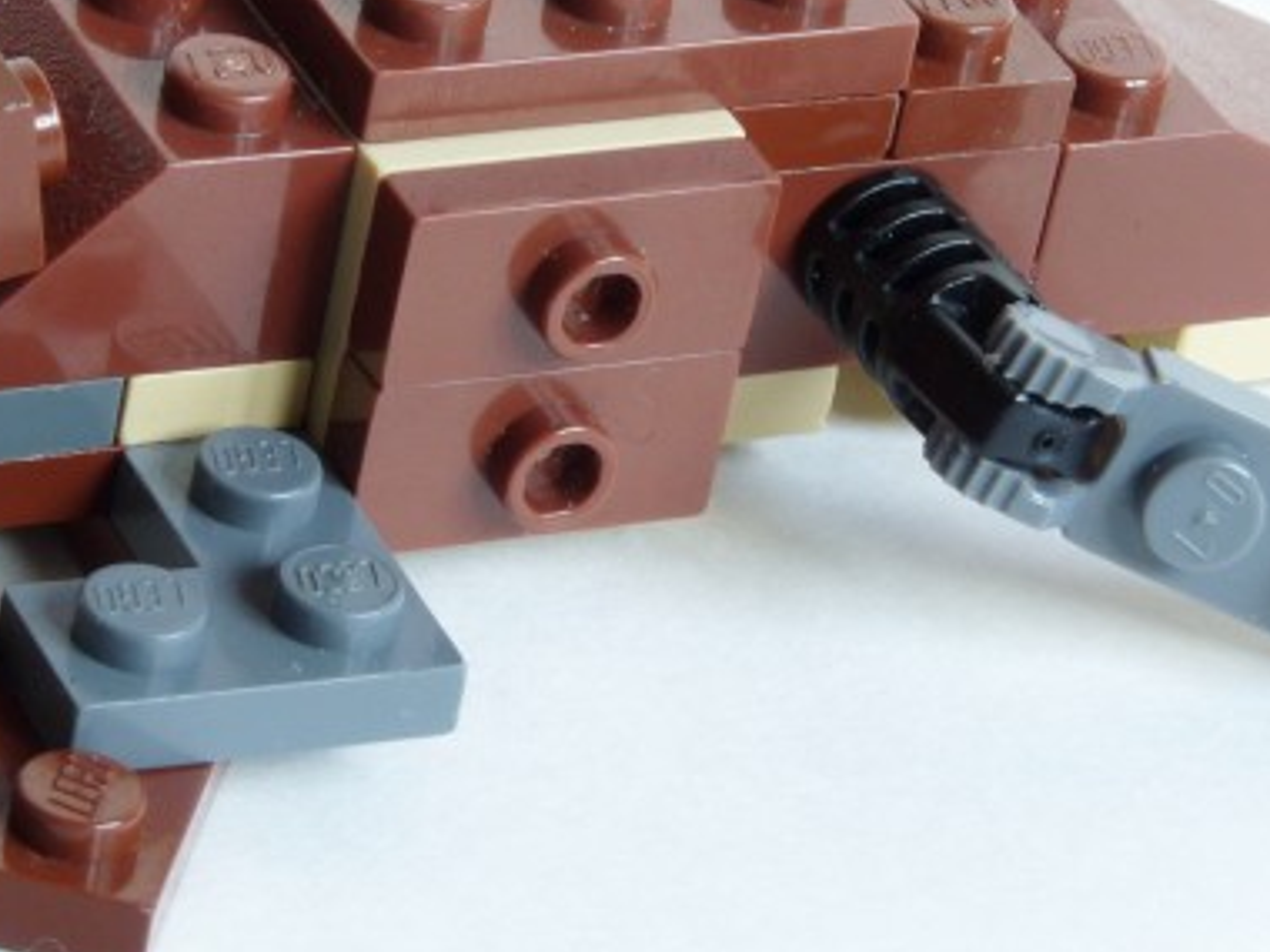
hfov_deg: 8.3
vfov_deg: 6.2
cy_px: 281
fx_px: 8732
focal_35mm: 238
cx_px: 431
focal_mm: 20.1
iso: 100
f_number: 8
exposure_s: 1/4
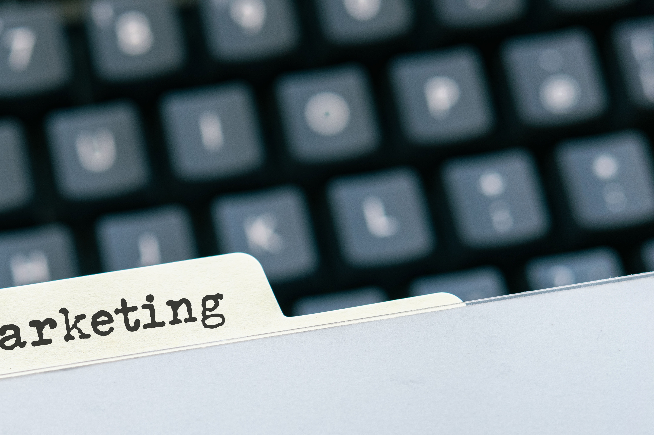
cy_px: 323
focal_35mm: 120
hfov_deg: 16.9
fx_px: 2179
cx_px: 111
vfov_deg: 11.4
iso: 200
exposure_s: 1/40
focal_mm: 60
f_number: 4
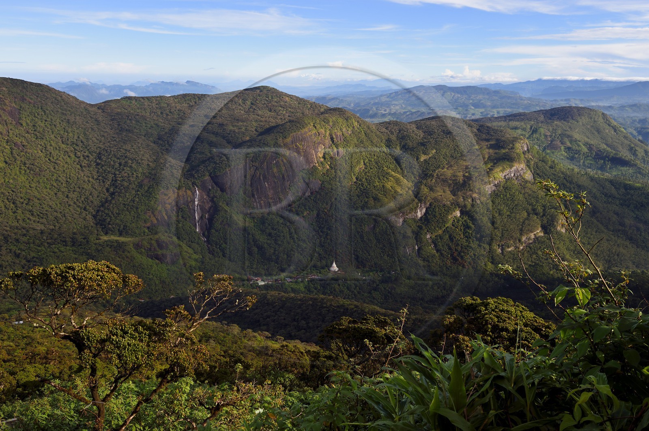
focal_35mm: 29
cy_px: 216
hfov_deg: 63.7
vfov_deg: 44.9
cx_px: 324
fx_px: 522
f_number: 10
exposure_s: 1/160
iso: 200
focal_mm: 29
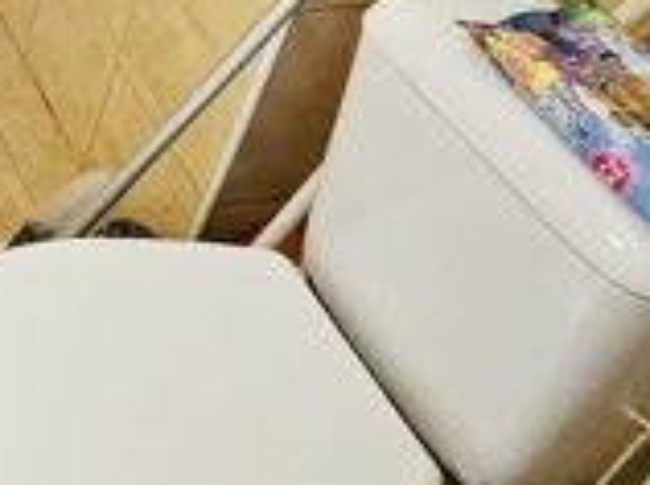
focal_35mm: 58
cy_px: -144
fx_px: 1087
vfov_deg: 22.5
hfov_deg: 24.6
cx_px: -356
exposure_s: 1/33.3
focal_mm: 1.7
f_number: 2.2
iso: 500
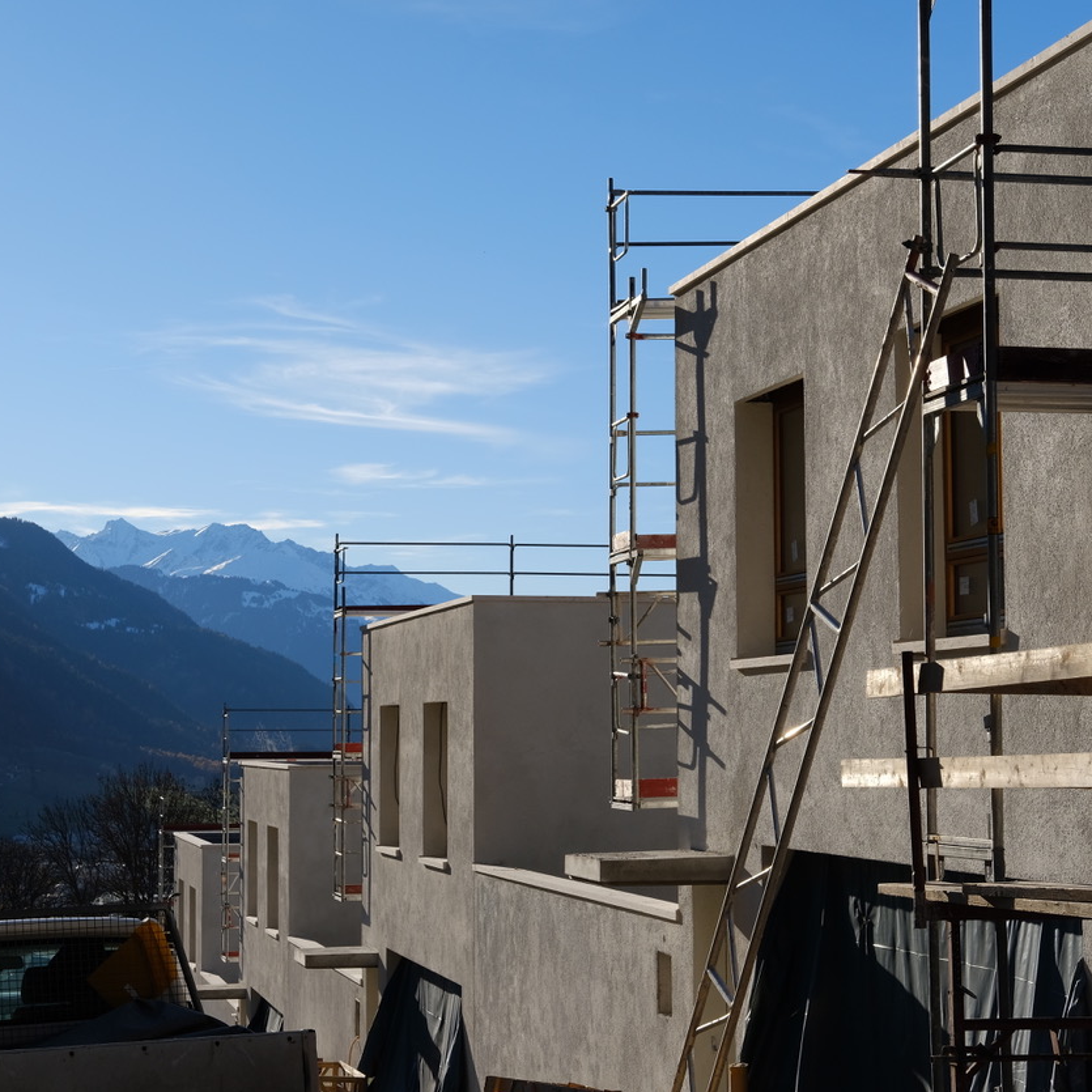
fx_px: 2463
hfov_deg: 24.9
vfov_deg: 25.0
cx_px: 422
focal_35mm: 69
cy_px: 546
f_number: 11
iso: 200
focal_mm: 35
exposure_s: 1/320
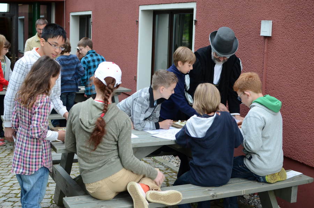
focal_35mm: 52
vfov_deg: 25.6
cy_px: 104
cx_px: 157
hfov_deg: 37.9
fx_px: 457
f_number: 3.2
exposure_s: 1/60
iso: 250
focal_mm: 35
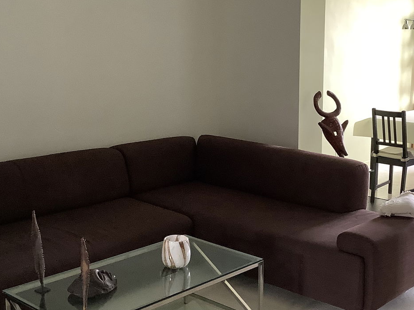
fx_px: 634
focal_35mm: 53
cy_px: 150
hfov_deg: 35.9
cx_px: 262
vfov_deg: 27.5
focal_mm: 3.3
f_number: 2.4
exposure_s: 1/50
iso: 125
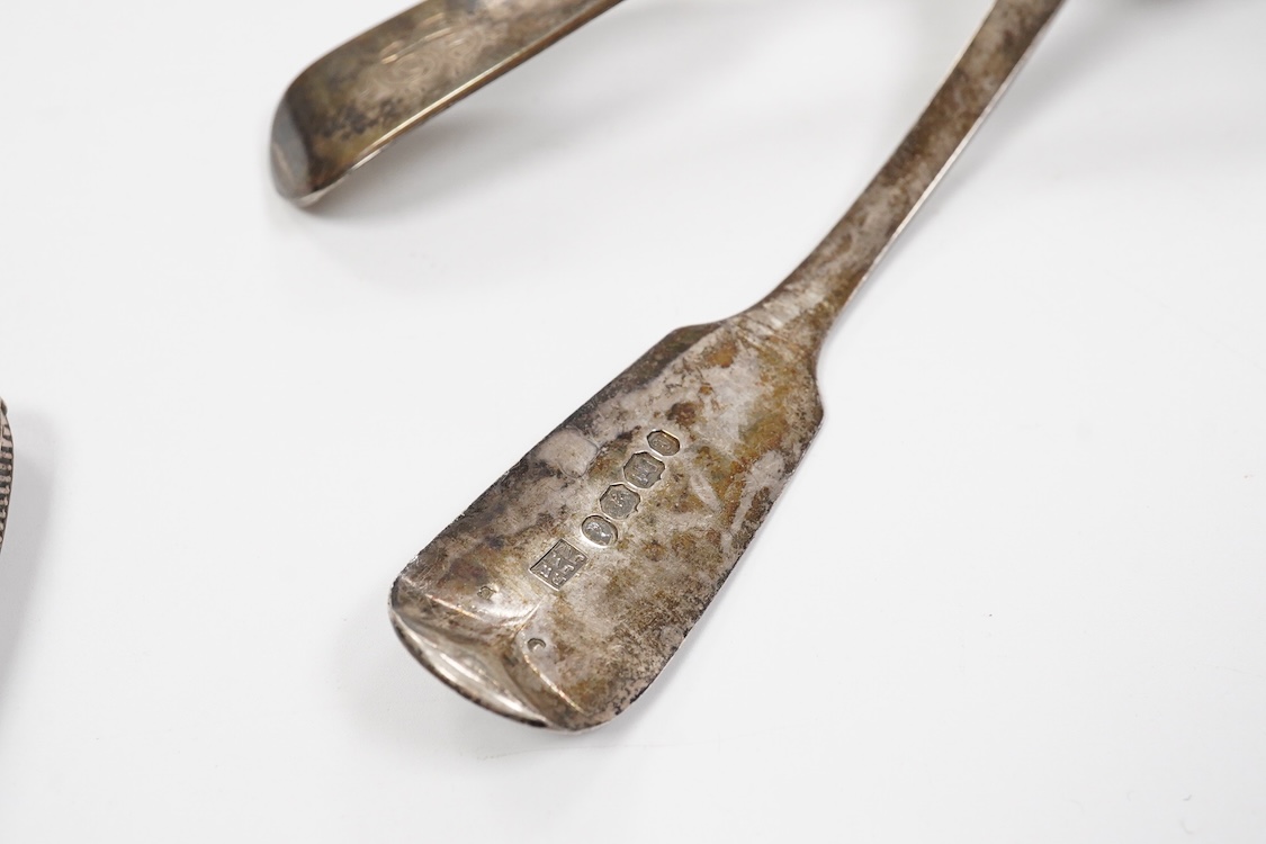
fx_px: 1582
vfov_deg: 29.9
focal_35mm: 45
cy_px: 422
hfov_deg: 43.6
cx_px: 633
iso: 2500
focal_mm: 30
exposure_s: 1/100
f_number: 14
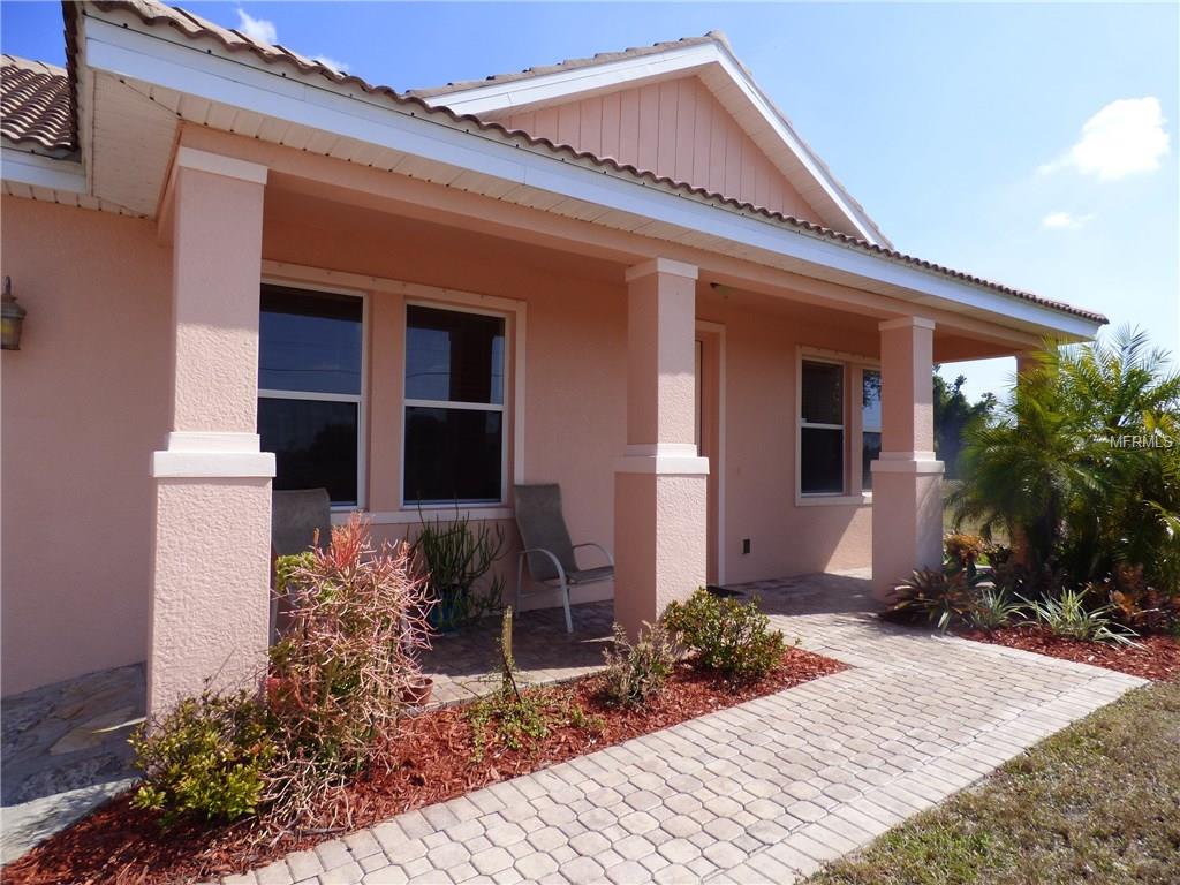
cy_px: 442
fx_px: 682
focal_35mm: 20
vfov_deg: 66.0
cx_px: 590
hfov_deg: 81.7
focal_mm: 3.58
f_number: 2.8
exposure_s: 1/1600
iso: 100
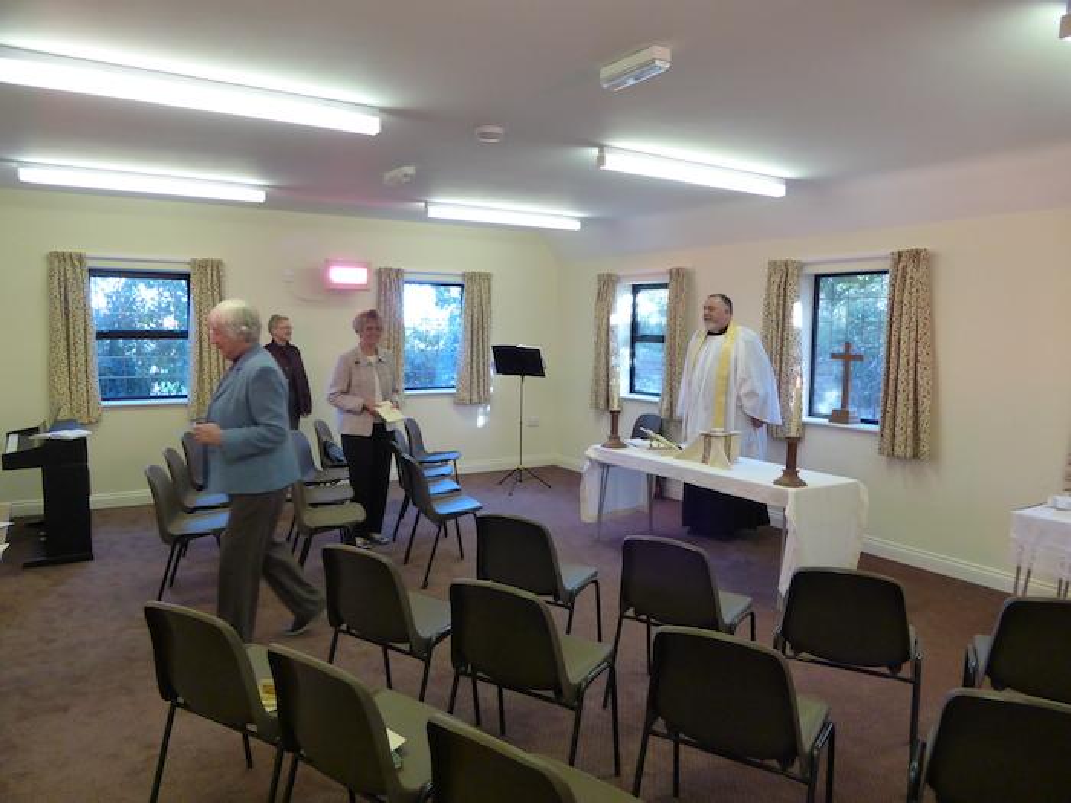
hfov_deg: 71.6
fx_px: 743
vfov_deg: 56.8
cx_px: 536
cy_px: 402
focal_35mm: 24
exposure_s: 1/40
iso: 400
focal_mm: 4.3
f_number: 3.3
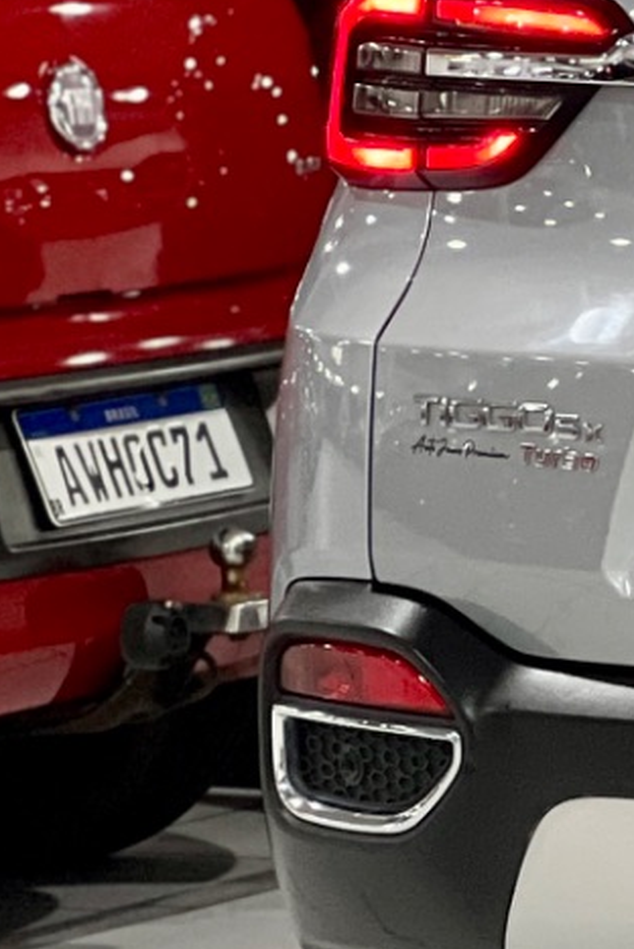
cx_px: 1648
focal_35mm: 329
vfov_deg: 6.3
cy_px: 327
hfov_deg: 4.1
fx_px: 8678
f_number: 2.8
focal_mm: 9
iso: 320
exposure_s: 1/30
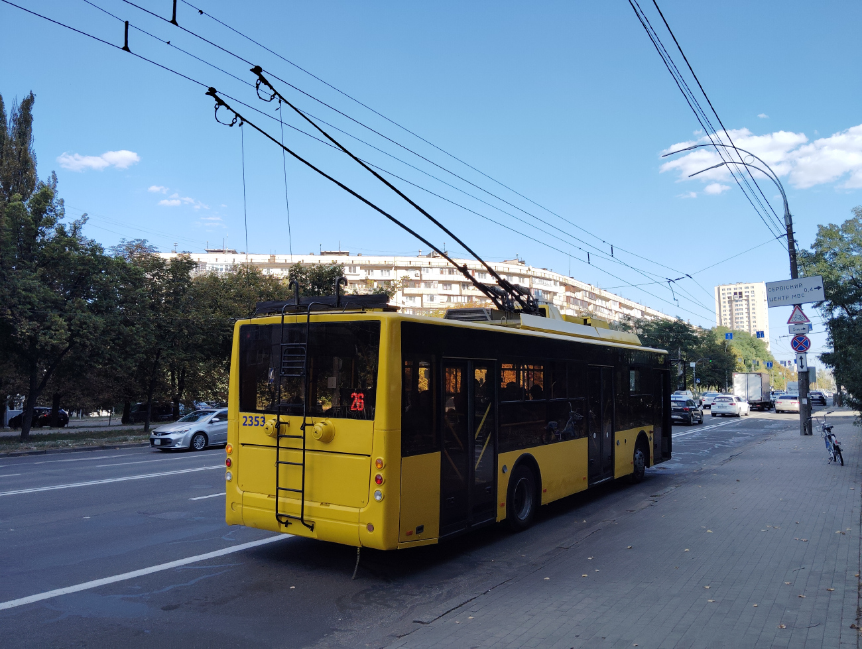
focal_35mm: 28
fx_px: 698
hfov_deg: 63.4
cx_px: 431
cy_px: 324
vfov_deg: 49.9
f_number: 1.8
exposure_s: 1/376
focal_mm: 4.22
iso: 50
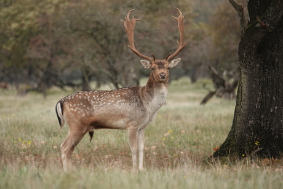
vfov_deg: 2.3
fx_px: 4718
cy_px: 94
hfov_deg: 3.4
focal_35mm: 600
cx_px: 142
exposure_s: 1/250
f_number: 4
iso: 250
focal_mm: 220
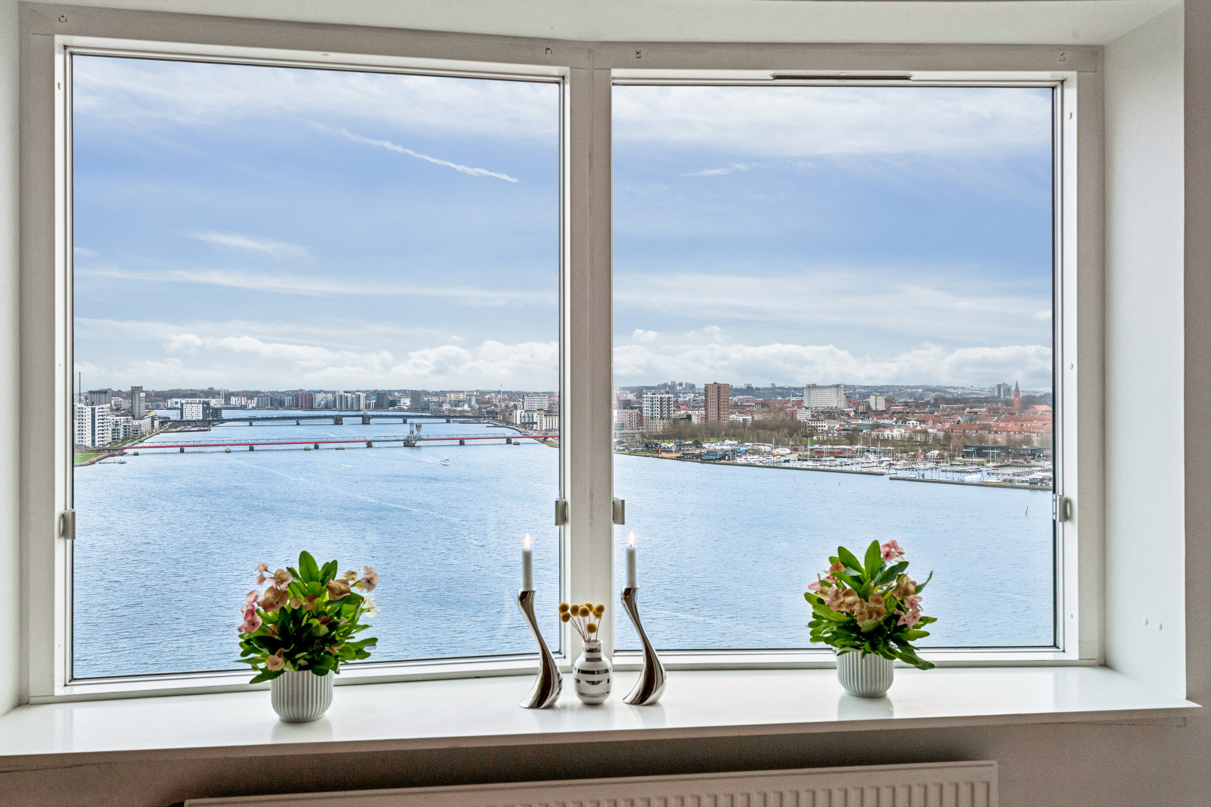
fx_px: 1043
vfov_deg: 42.3
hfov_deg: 60.3
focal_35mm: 31
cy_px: 404
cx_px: 606
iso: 800
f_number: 11
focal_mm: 31
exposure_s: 1/80
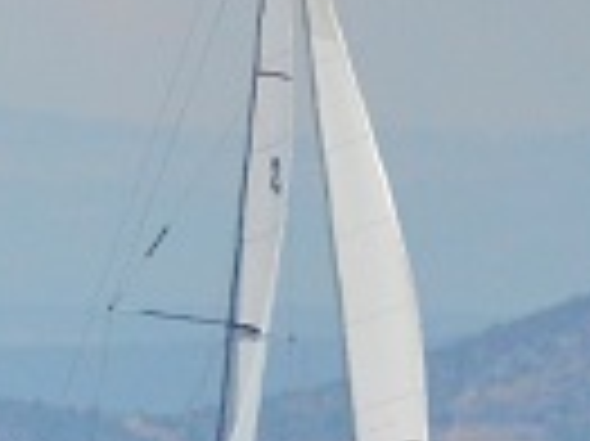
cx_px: -912
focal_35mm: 2965
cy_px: 227
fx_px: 50490
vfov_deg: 0.5
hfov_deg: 0.7
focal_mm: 270
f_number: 5.6
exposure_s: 1/8000
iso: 1100
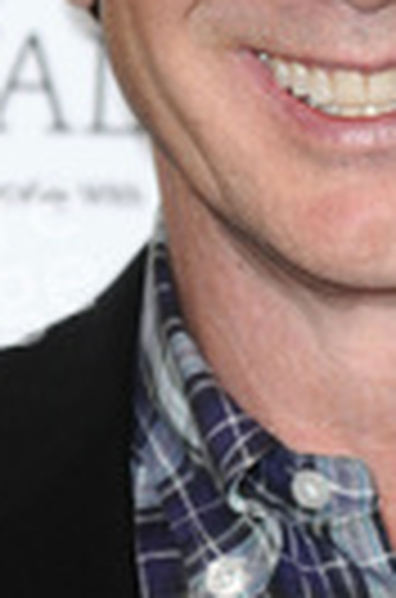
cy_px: 63
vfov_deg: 2.5
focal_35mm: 838
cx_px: 358
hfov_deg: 1.6
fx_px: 13890
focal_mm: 185
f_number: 4
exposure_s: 1/200
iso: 320
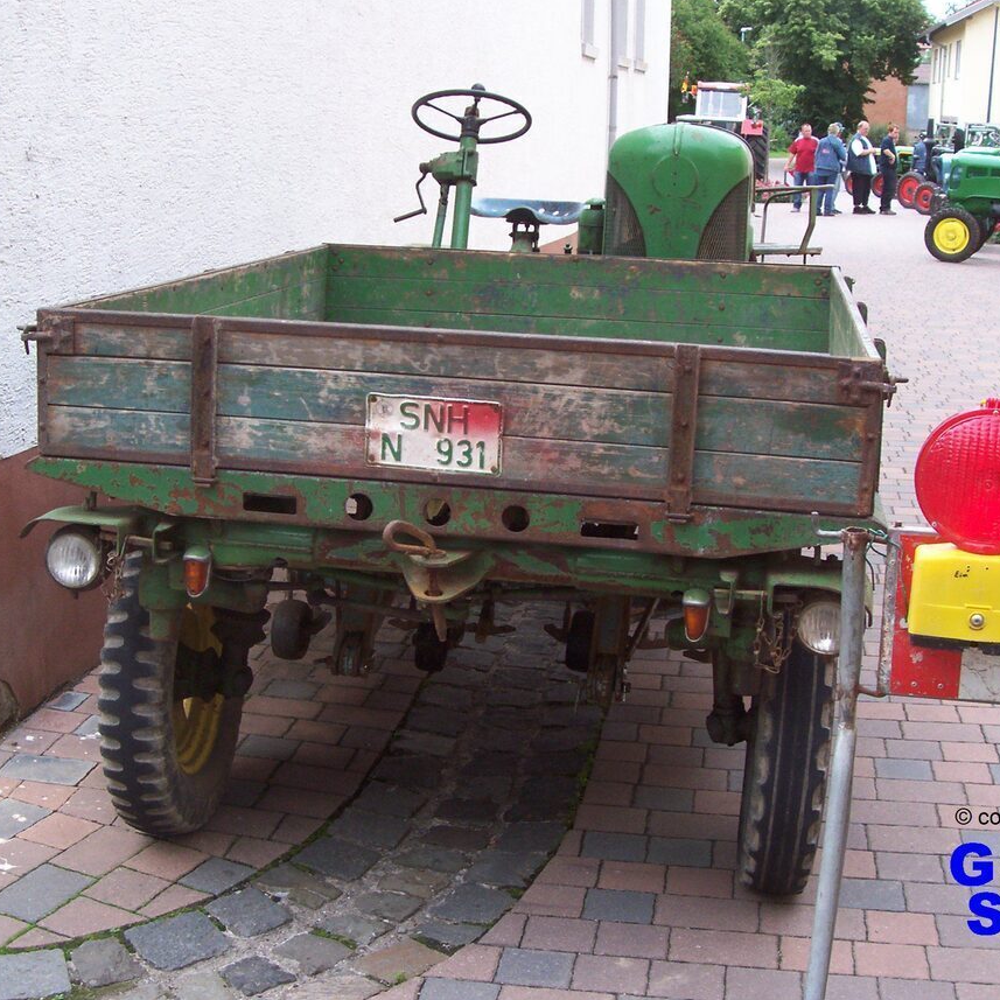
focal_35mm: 52
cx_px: 484
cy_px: 499
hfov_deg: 32.8
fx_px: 1700
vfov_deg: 32.8
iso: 80
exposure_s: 1/234
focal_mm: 7
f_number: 2.9
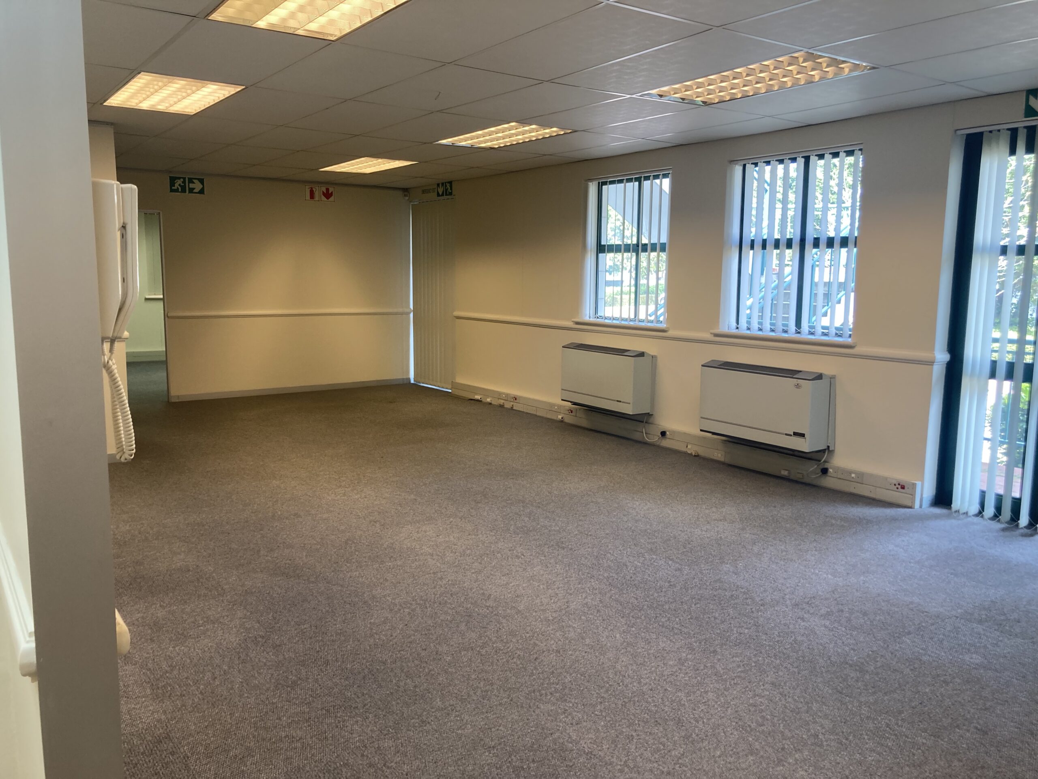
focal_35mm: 28
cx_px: 519
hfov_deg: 63.4
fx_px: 840
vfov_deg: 49.7
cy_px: 390
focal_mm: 3.99
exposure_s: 1/100
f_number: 1.8
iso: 64
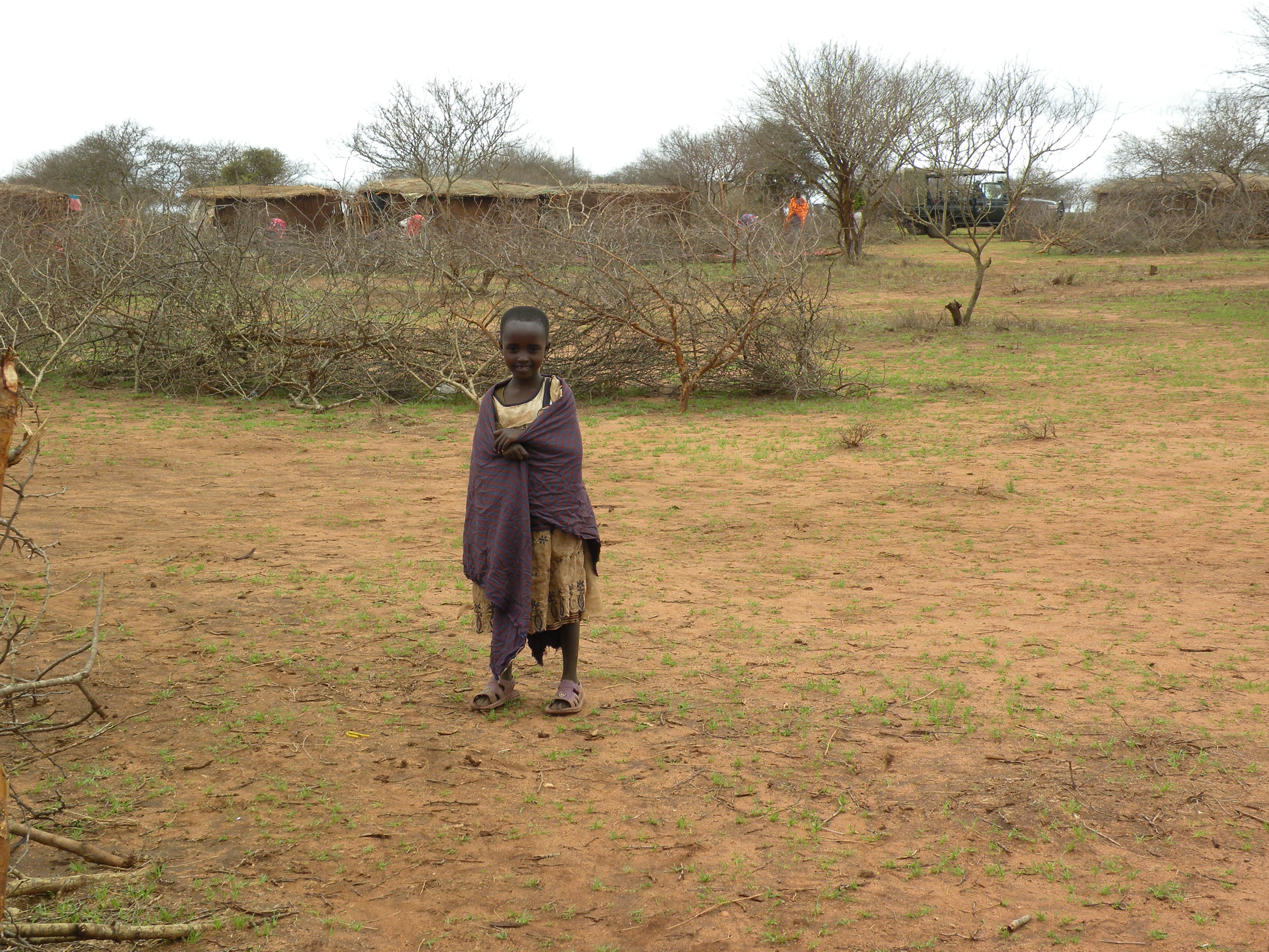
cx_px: 641
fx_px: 2090
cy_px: 473
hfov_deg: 33.8
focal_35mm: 57
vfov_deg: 25.7
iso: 64
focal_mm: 9.8
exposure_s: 1/180
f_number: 5
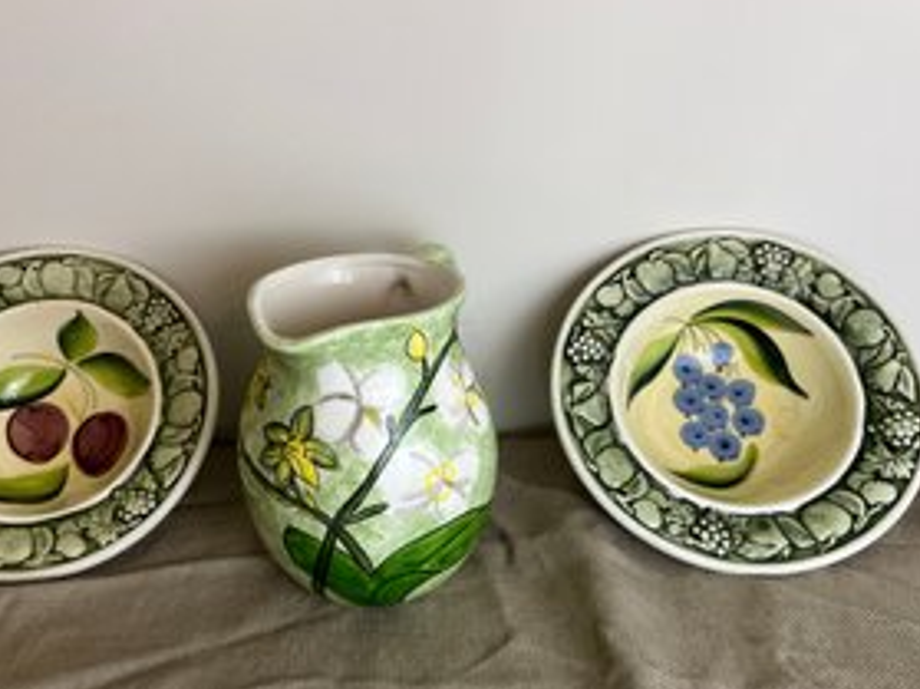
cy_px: 397
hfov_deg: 56.6
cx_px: 397
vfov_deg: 44.0
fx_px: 850
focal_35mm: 32
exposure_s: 1/120
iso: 100
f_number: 1.5
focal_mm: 5.7
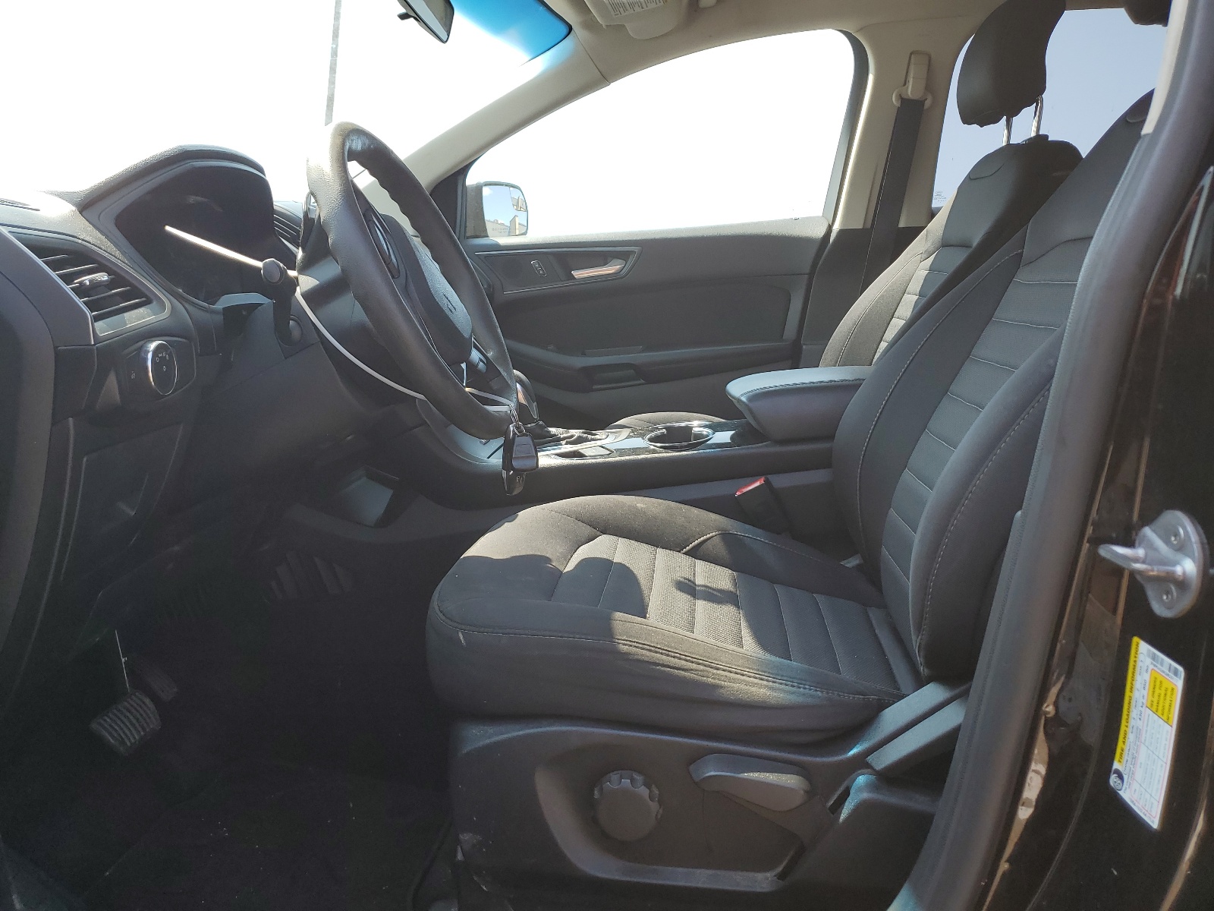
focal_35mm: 26
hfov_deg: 67.3
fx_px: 912
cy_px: 456
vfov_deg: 53.1
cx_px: 607
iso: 50
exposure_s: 1/500
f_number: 1.5
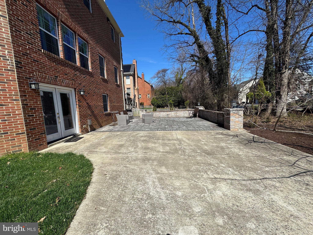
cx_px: 156
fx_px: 127
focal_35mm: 14
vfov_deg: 85.7
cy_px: 118
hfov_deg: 102.1
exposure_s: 1/1976
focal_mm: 2.22
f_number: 2.2
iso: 50
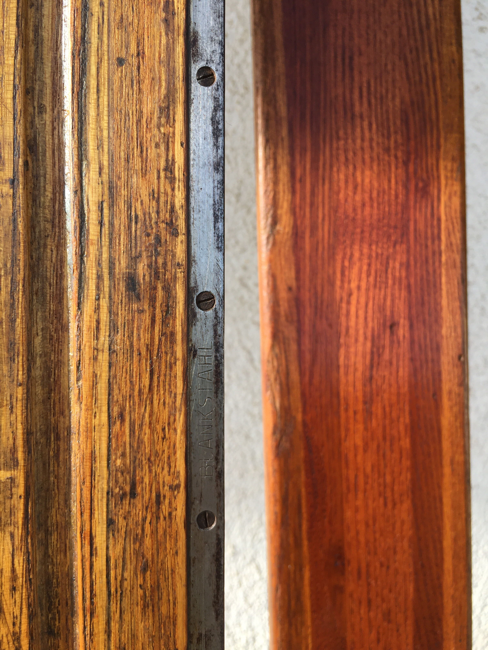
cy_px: 325
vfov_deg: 61.7
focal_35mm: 29
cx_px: 244
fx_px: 545
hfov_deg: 48.2
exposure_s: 1/384
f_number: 2.2
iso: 25
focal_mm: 4.15
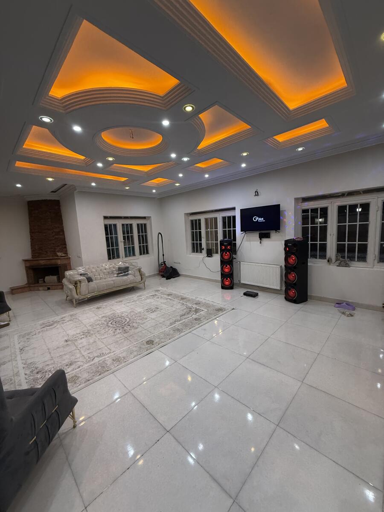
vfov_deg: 102.1
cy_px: 256
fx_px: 207
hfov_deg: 85.7
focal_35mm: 14
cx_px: 192
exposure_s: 1/100
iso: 250
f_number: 2.2
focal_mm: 2.22
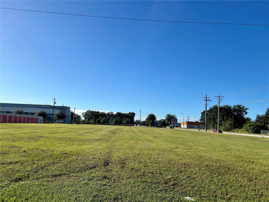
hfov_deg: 67.3
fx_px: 202
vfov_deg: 53.1
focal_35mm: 26
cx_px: 134
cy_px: 101
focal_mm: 5.7
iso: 50
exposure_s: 1/5319
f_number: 1.5
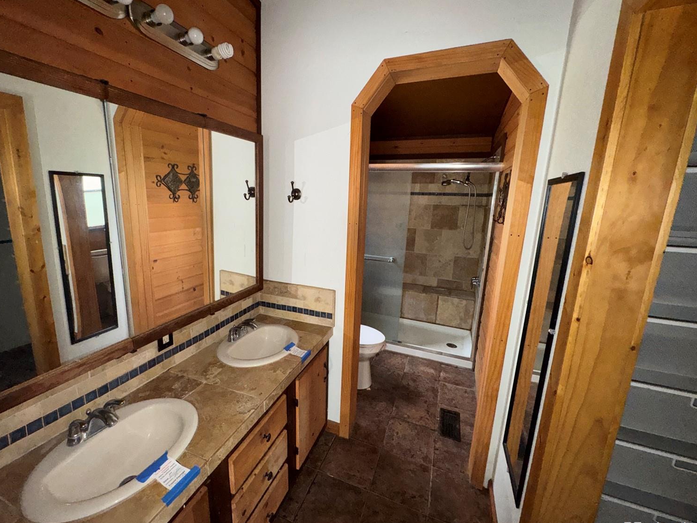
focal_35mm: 15
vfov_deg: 81.7
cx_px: 326
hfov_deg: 98.0
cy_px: 257
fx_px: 302
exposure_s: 1/60
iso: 200
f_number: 2.2
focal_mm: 2.22
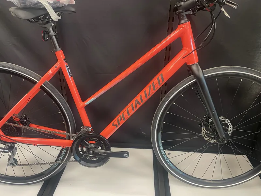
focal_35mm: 26
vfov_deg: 53.1
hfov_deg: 67.3
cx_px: 130
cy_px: 98
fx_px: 196
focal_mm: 4.2
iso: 320
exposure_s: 1/50
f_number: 1.6
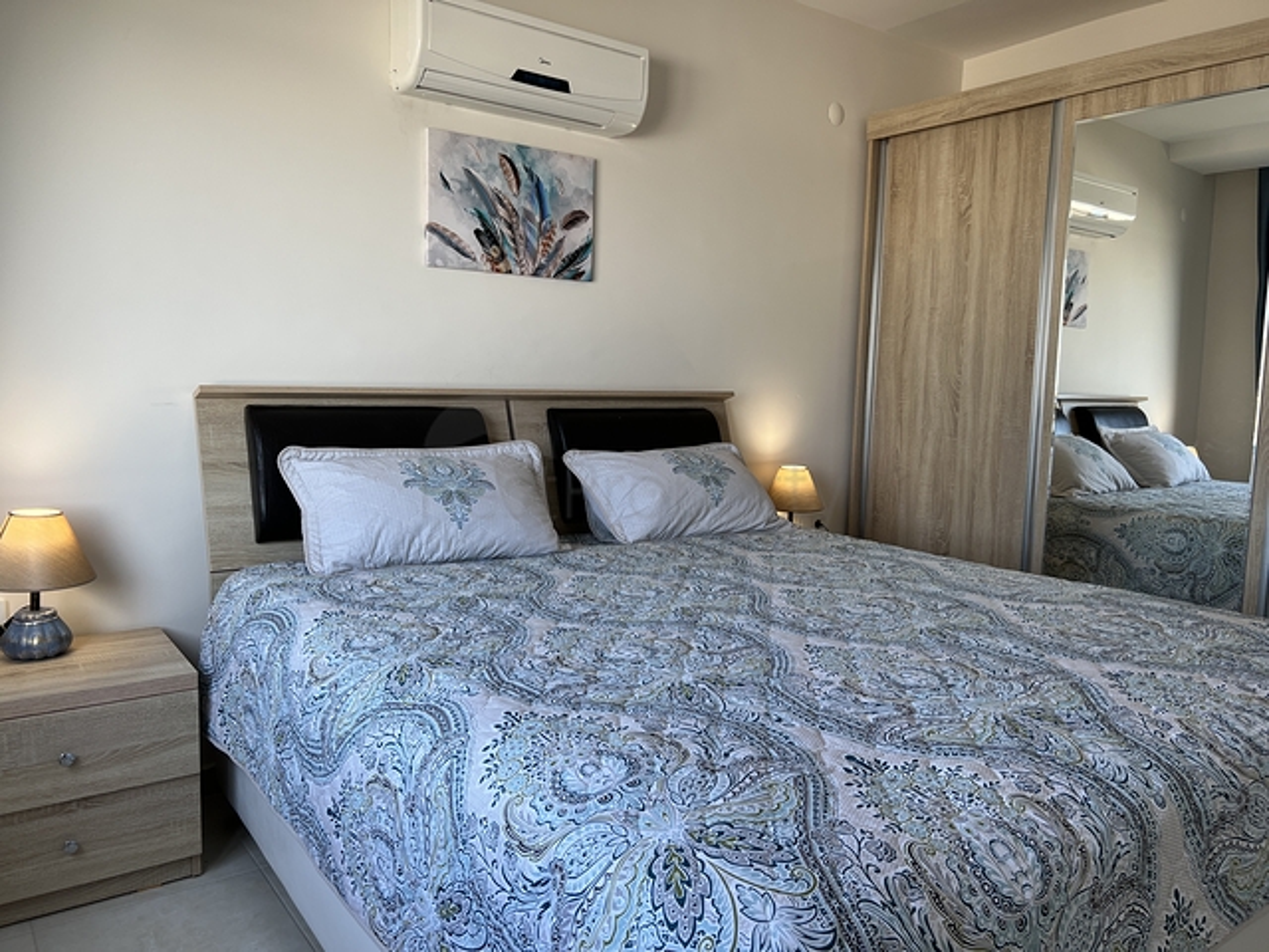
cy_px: 476
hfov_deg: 67.3
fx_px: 953
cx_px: 634
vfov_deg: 53.1
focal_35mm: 26
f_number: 1.5
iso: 40
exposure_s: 1/233
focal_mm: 5.7
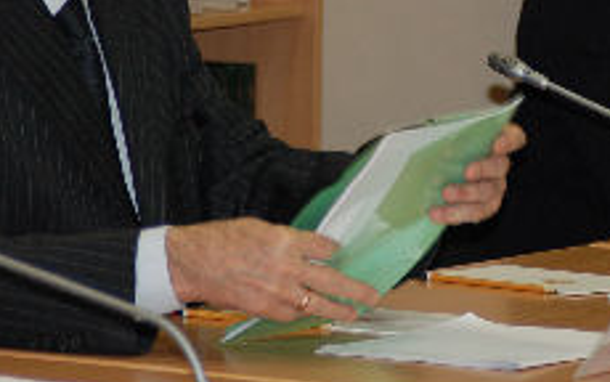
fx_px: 5790
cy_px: 29
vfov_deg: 3.8
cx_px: 400
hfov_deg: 6.0
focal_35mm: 348
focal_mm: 105
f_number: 4.5
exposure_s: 1/60
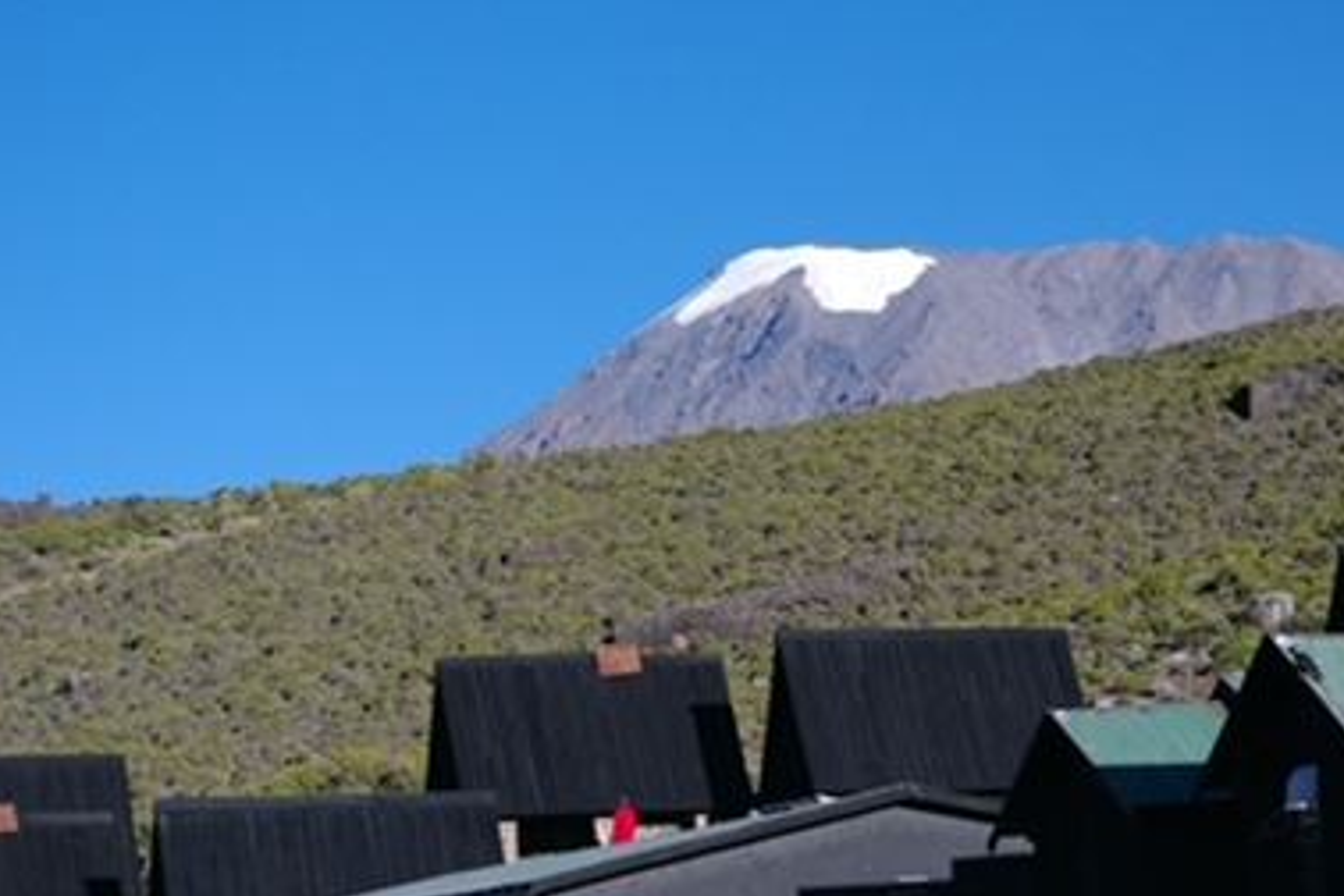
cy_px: 528
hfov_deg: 15.6
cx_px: 999
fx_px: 4883
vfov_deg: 10.5
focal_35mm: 131
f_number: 8
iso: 400
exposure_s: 1/250
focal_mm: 55
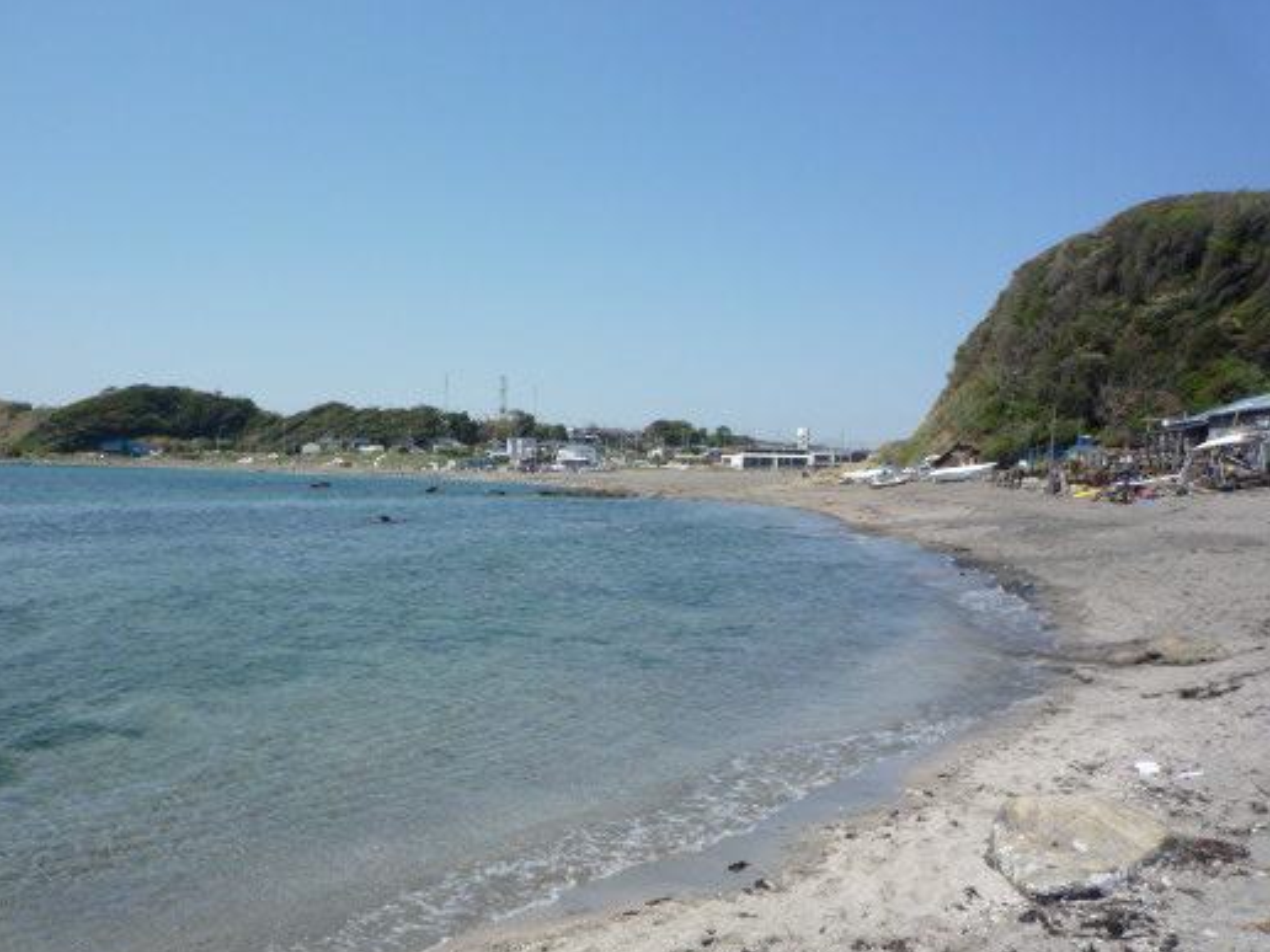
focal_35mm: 31
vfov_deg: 45.1
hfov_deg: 57.7
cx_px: 485
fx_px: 1137
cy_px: 585
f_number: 4.5
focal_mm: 4.4
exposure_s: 1/800
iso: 100
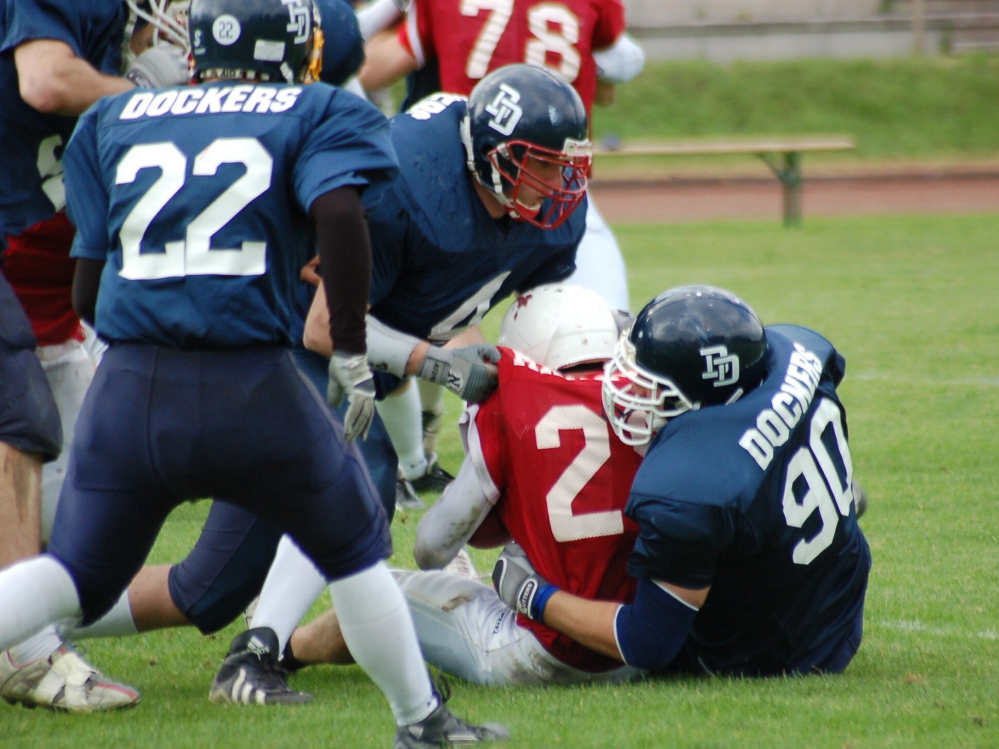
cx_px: 546
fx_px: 14140
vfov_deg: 3.0
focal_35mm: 490
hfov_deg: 4.0
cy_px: 374
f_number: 5.6
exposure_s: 1/500
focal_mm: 300
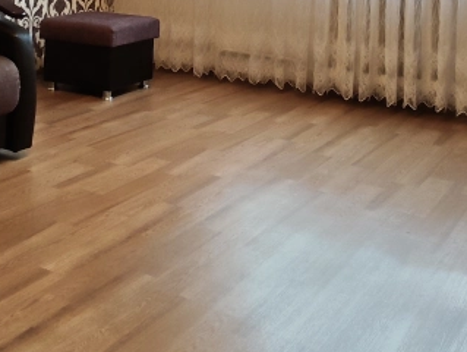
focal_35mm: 55
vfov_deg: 23.7
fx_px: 743
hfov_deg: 34.6
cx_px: 158
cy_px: -95
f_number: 2.2
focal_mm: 2.16
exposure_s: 1/33.3
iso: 320
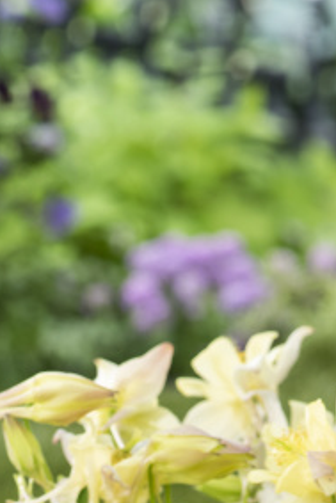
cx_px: 224
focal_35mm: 333
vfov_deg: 6.1
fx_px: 4656
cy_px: 779
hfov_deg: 4.1
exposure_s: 1/80
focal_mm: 105
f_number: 9
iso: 250
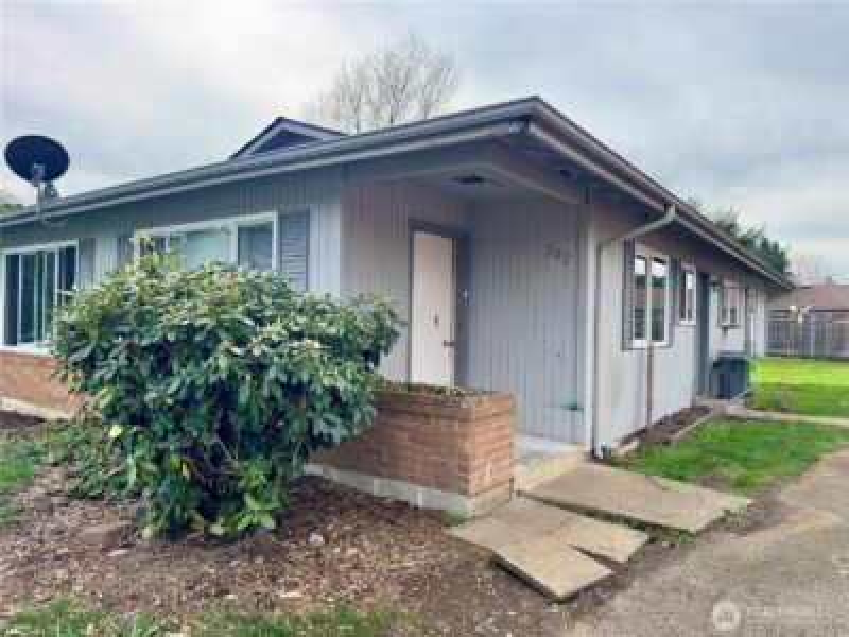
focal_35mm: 24
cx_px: 424
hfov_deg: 71.6
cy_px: 318
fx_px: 589
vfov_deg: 56.8
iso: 80
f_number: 1.78
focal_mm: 6.76
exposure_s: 1/1980
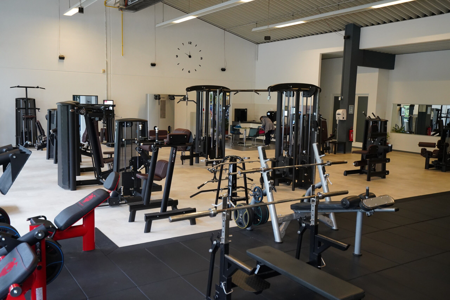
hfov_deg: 54.4
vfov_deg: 37.9
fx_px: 437
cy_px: 150
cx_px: 225
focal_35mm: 35
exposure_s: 1/160
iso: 3200
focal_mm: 35
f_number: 4
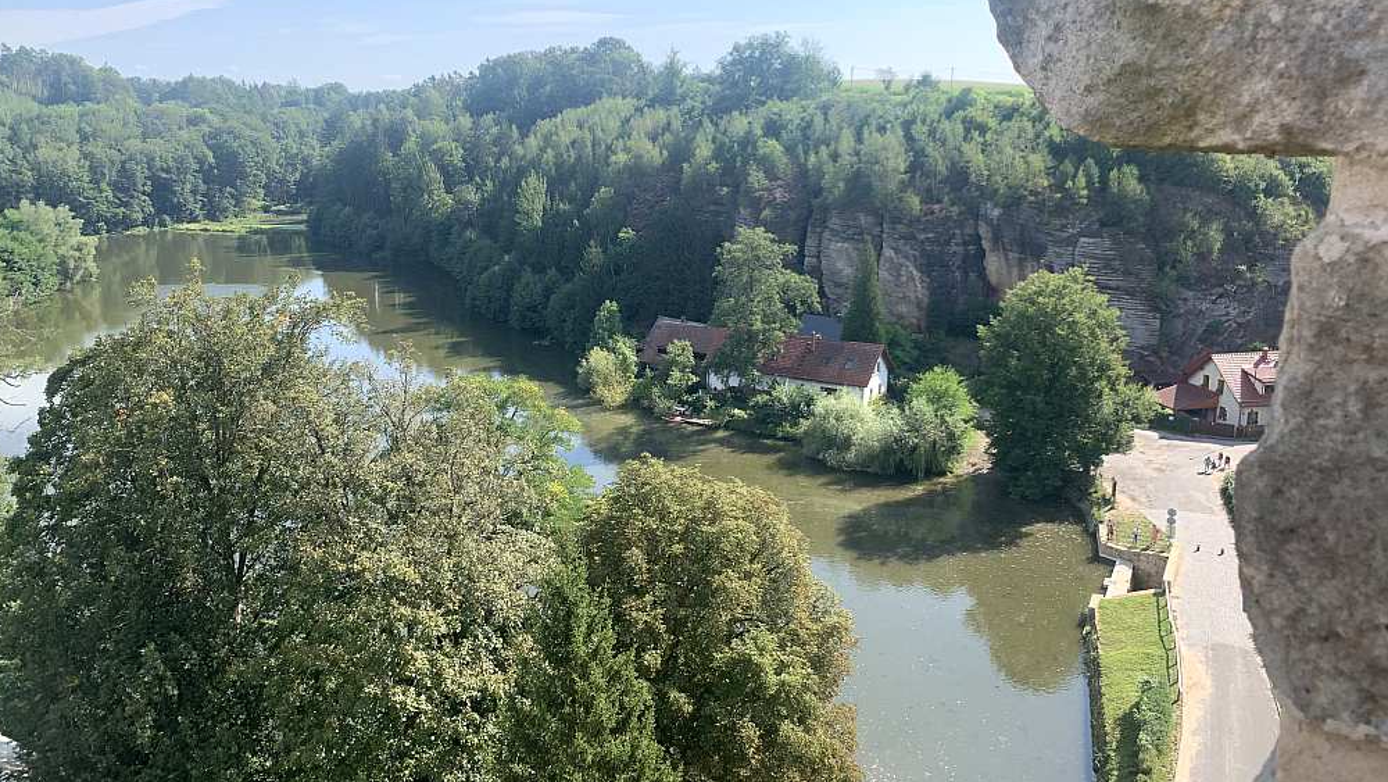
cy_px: 342
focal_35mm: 29
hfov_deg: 66.0
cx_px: 679
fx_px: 1068
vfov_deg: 40.1
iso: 25
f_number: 1.8
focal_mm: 4.25
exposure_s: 1/1076
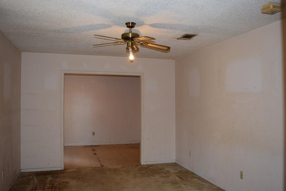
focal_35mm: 32
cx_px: 143
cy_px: 96
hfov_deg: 59.5
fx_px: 250
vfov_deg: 41.7
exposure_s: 1/80
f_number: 4.5
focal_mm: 21
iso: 800
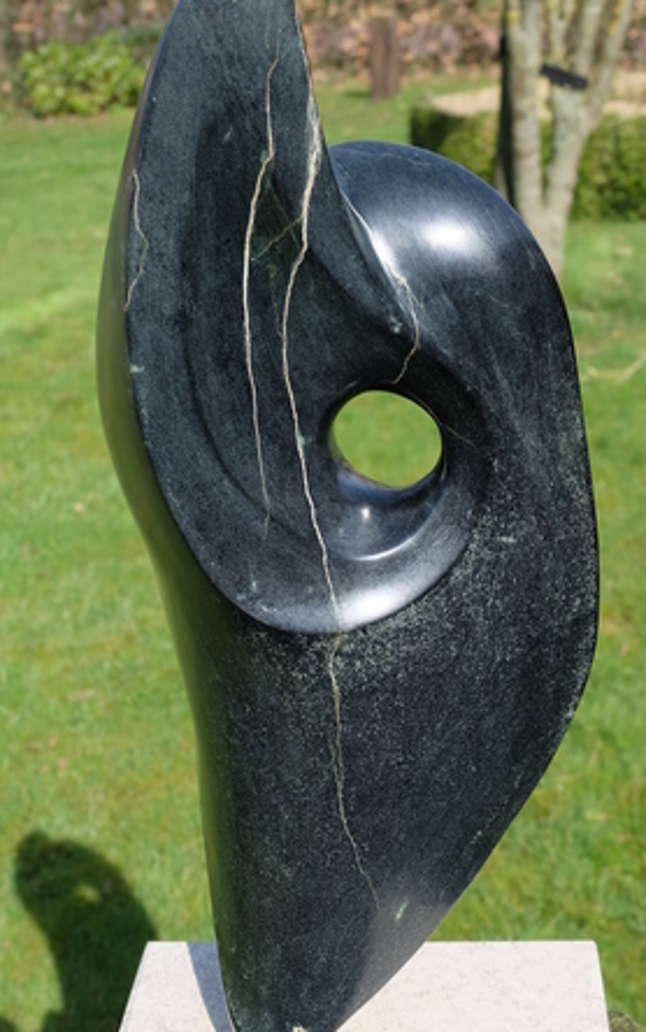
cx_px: 343
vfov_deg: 38.2
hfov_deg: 24.4
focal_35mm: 53
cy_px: 532
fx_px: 1491
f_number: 8
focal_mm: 28.2
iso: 400
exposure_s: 1/450
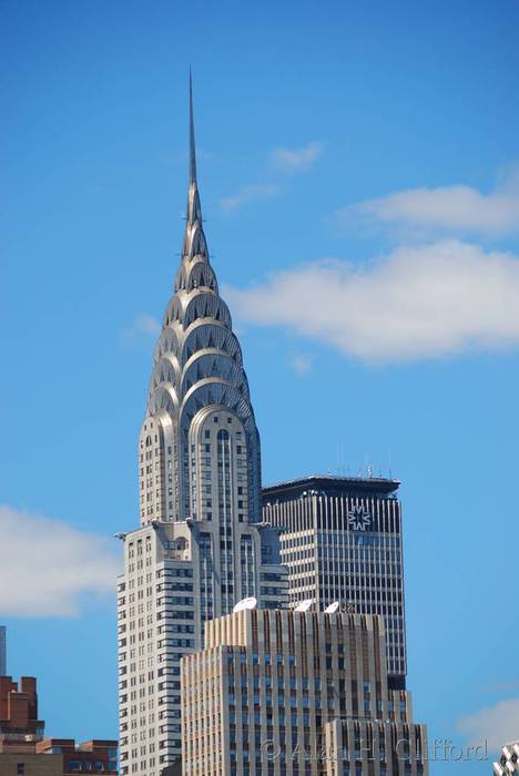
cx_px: 260
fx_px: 5503
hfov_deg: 5.4
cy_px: 388
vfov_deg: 8.1
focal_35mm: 255
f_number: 5.6
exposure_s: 1/400
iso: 100
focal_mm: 170
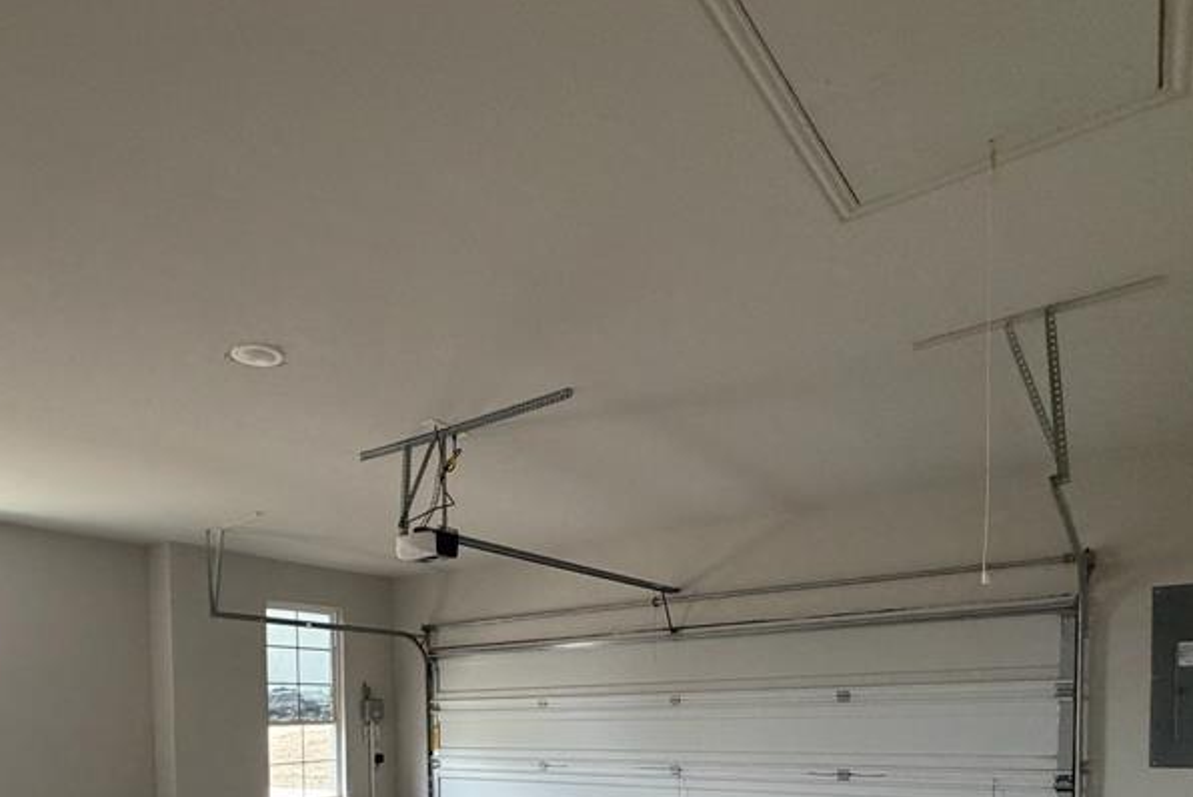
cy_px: 751
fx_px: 829
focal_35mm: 25
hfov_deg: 70.3
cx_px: 448
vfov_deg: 45.3
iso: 250
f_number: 2.2
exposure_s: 1/60
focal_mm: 2.22
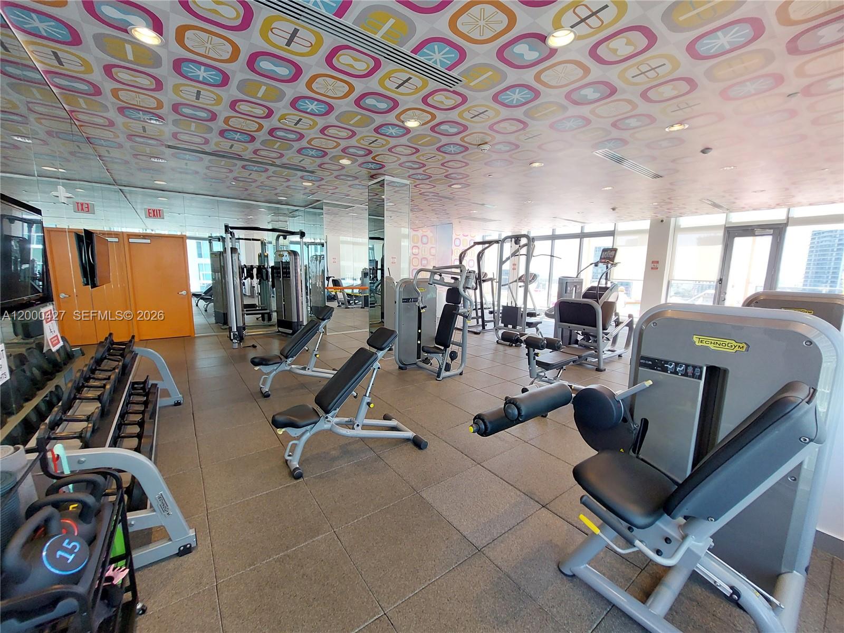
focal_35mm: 13
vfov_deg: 89.9
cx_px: 422
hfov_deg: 106.2
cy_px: 316
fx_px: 317
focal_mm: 1.74
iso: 125
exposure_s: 1/60
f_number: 2.2
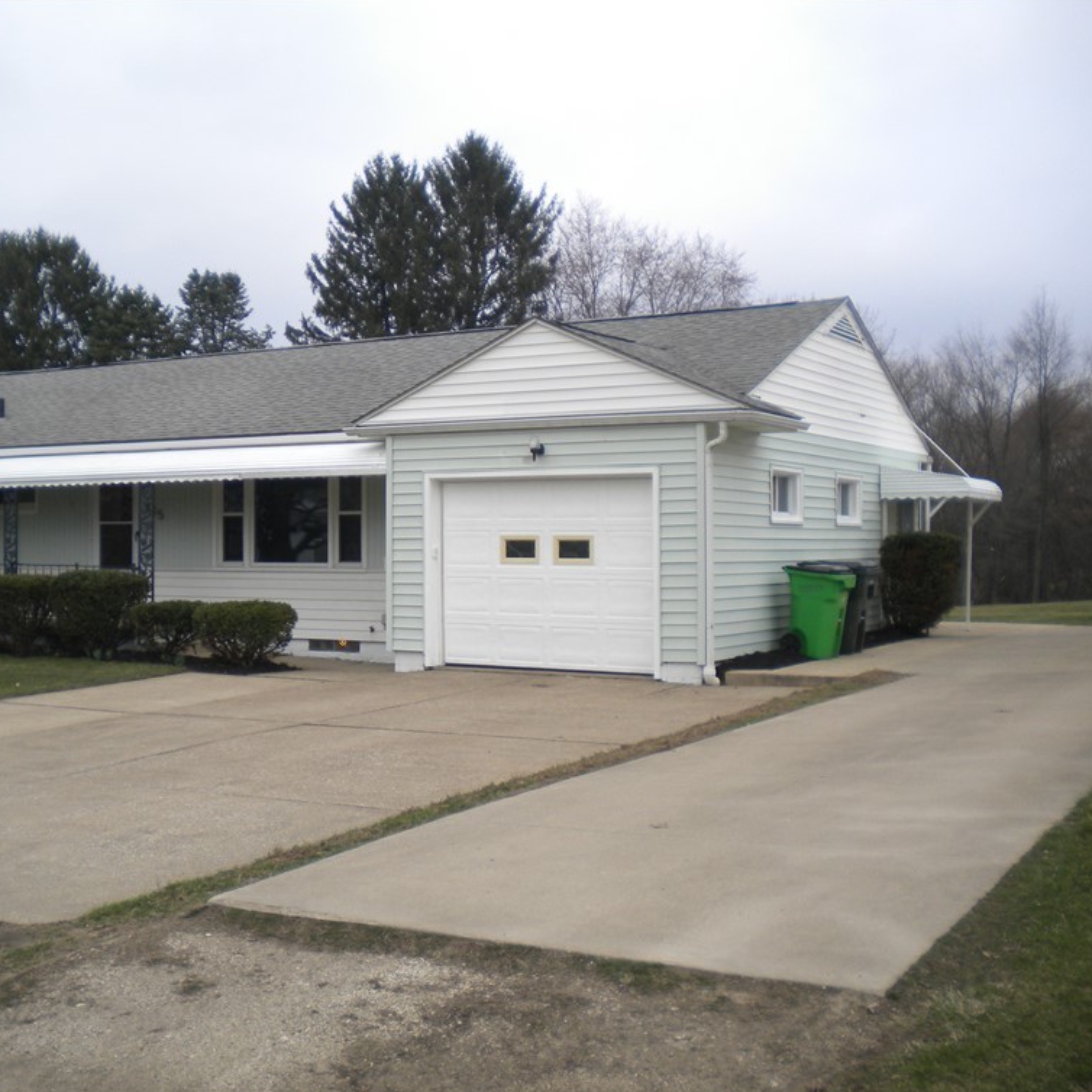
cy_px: 550
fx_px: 1499
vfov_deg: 40.0
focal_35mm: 42
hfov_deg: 39.6
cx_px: 379
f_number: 3.1
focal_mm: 6.3
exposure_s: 1/563
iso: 81
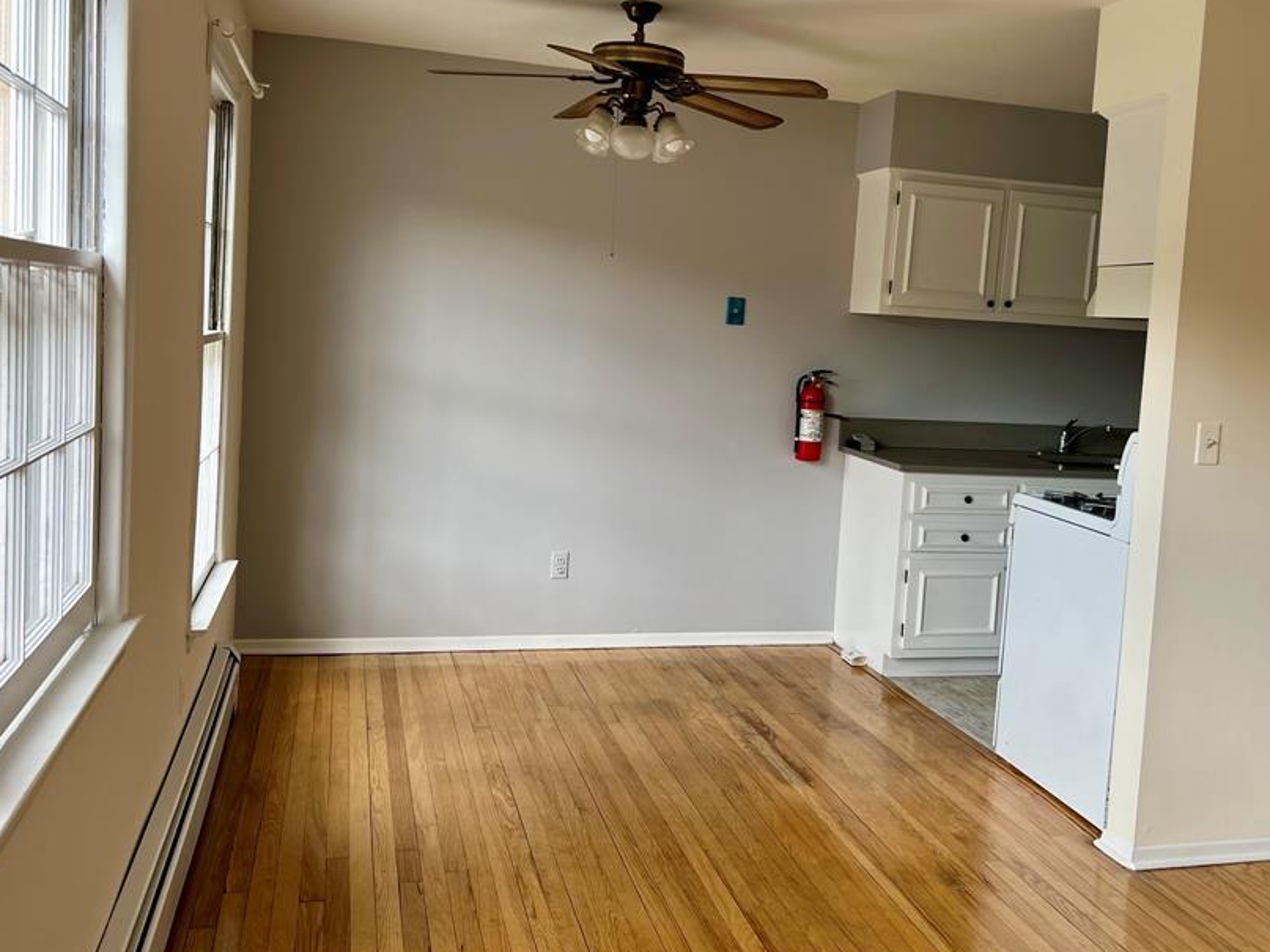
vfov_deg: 42.9
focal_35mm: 33
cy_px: 417
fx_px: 1211
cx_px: 713
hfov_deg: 55.2
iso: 50
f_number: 1.5
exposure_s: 1/121
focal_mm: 5.7
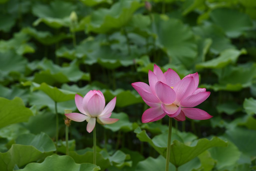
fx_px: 853
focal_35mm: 120
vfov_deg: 11.4
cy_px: 86
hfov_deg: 17.1
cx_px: 128
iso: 100
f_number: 6.3
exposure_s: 1/640
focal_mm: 120
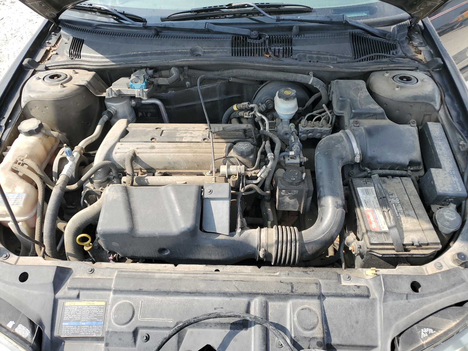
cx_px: 234
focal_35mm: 26
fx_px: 352
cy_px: 176
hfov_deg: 67.3
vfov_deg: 53.1
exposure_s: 1/1111
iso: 50
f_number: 1.5
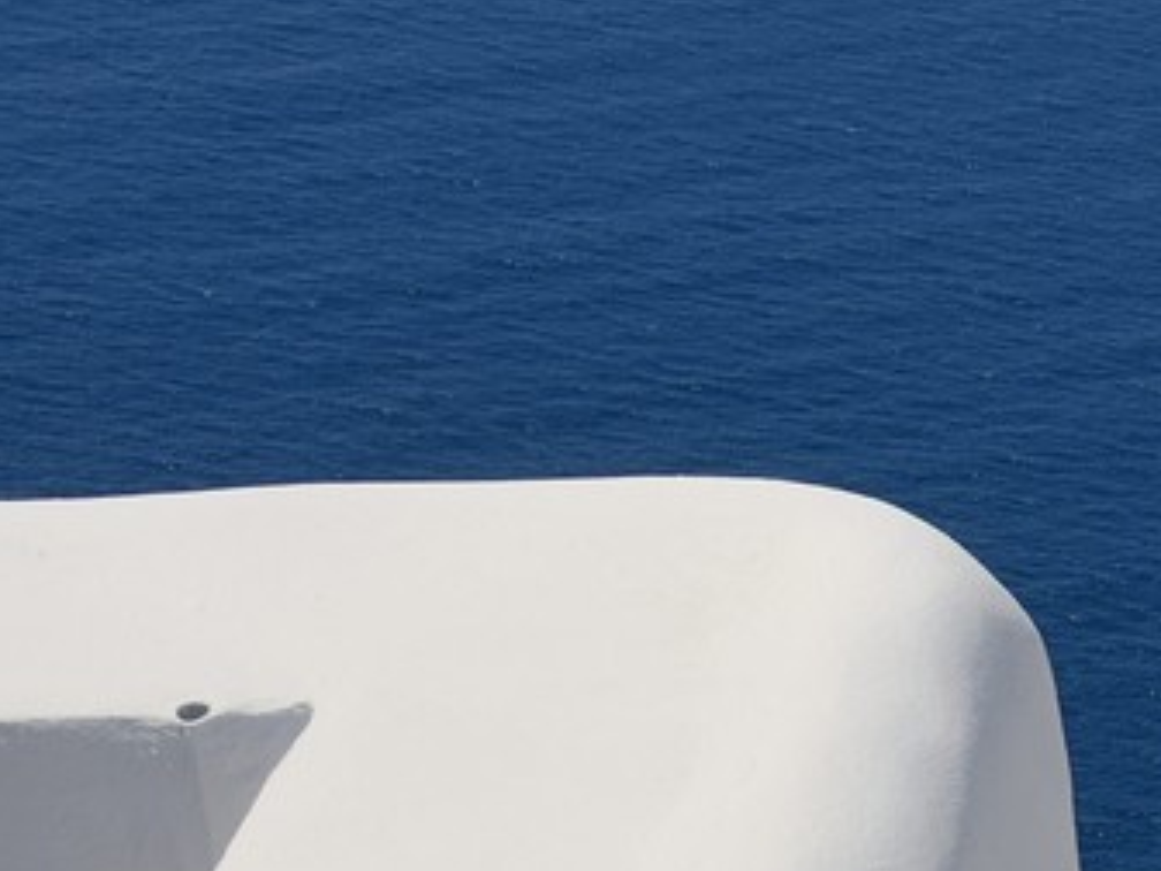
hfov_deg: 9.3
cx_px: 2747
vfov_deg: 7.4
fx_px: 6440
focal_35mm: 192
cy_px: 1732
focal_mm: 42
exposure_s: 1/320
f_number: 11
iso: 100
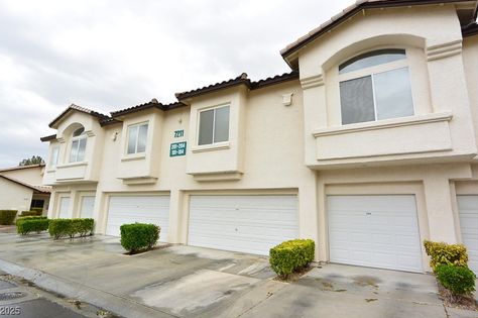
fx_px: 252
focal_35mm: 19
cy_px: 152
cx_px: 228
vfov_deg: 64.4
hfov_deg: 86.9
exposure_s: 1/500
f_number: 4.5
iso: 160
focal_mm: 6.7
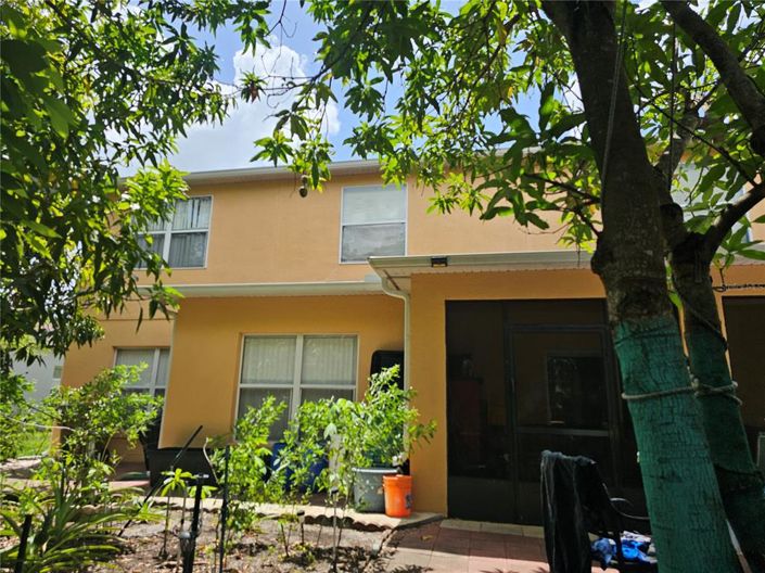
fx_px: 508
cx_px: 382
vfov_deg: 58.8
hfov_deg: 74.0
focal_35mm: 23
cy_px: 286
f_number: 1.7
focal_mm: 6.3
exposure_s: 1/550
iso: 10
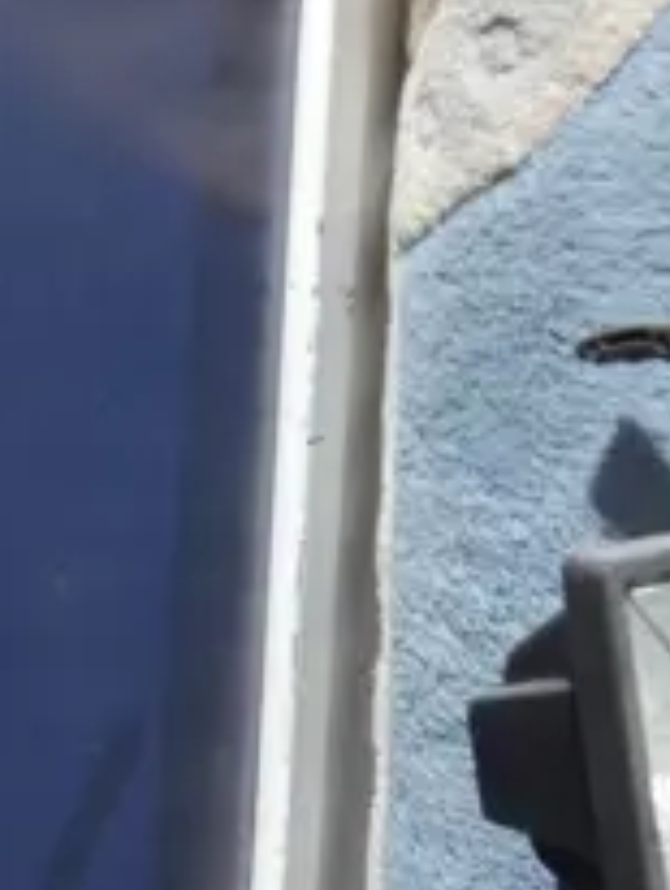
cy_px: 549
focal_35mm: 159
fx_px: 4095
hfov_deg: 8.8
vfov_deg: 12.4
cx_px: -694
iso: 400
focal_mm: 16
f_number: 3.6
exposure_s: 1/60
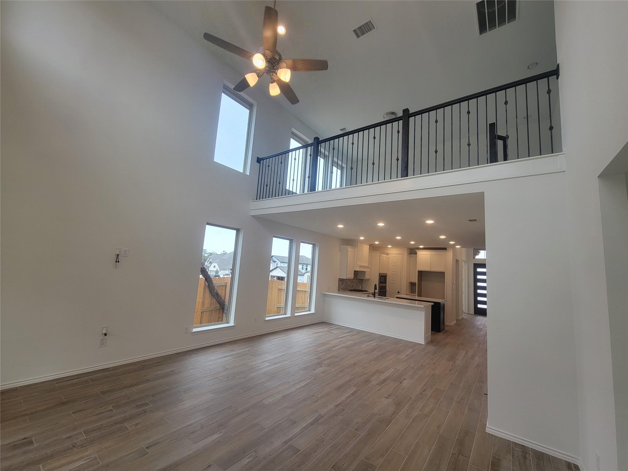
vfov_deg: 89.9
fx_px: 236
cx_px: 314
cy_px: 236
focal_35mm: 13
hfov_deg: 106.2
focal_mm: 2.2
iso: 64
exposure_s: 1/120
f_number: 2.2
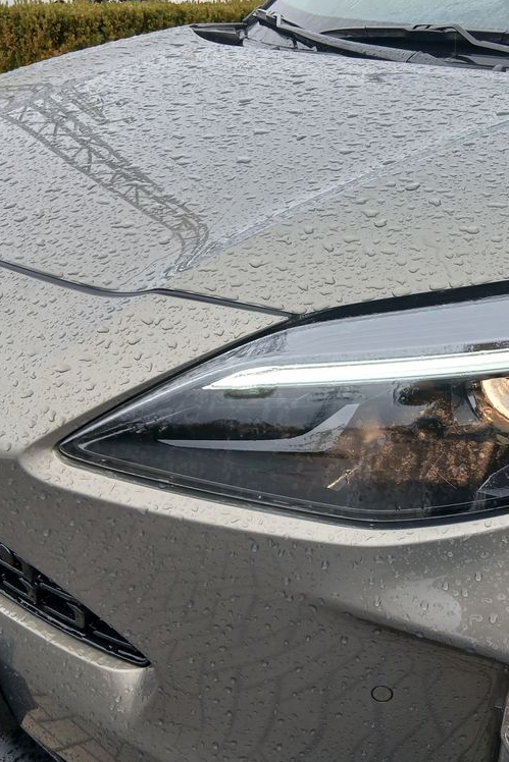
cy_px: 386
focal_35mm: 37
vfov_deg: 51.9
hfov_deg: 35.0
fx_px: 784
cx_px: 395
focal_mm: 3.98
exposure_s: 1/50
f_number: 1.8
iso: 40
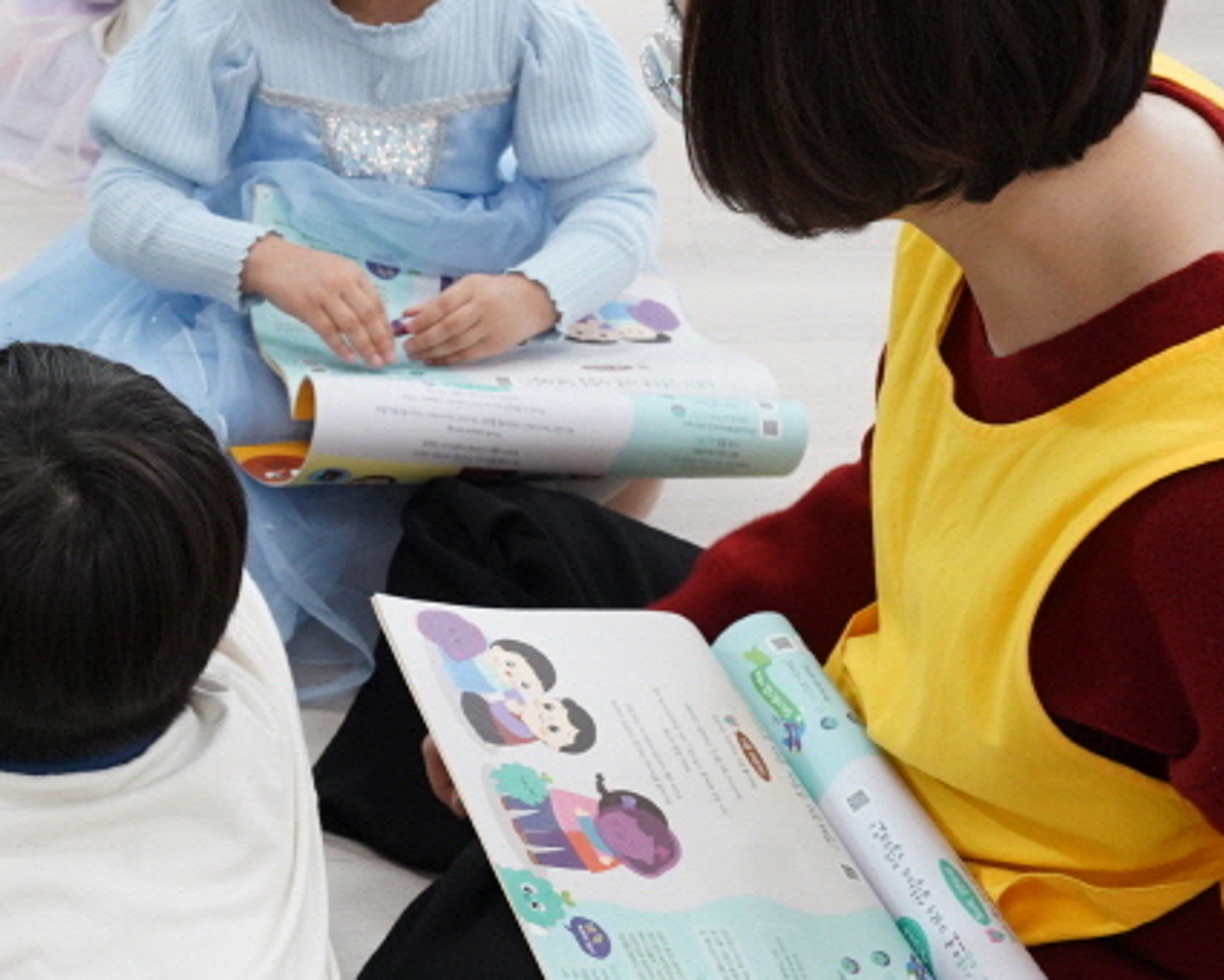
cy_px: 406
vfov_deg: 17.1
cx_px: -167
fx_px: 3260
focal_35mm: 90
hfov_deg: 20.2
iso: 2500
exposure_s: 1/80
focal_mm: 34
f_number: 7.1
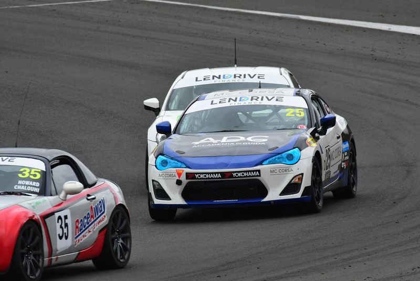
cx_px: 210
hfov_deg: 2.7
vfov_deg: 1.8
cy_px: 140
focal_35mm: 750
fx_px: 8753
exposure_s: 1/640
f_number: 11
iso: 800
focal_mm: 500
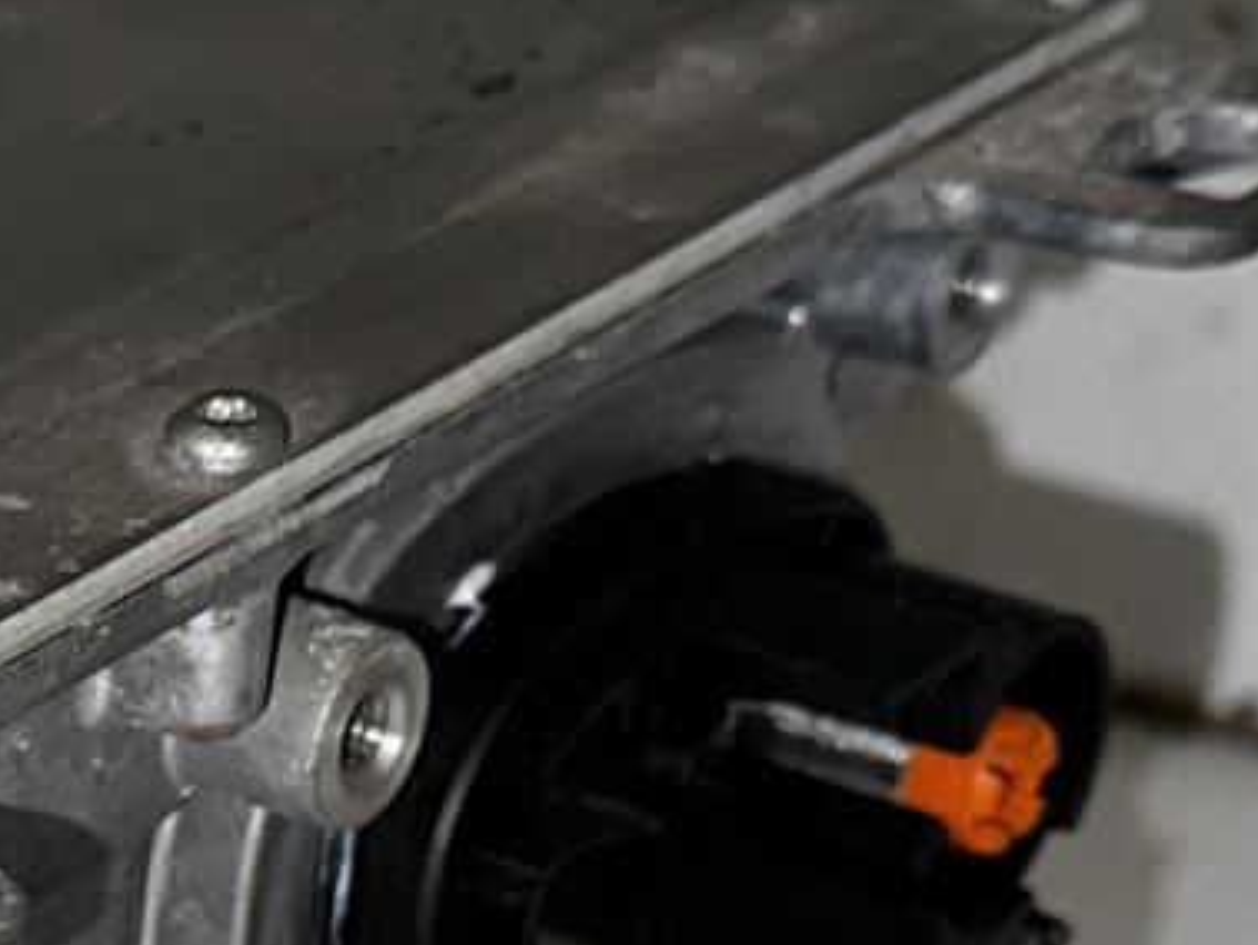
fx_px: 4727
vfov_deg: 11.0
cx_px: -303
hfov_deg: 14.6
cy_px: 1398
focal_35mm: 130
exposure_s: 1/190
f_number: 1.78
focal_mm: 6.86
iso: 50
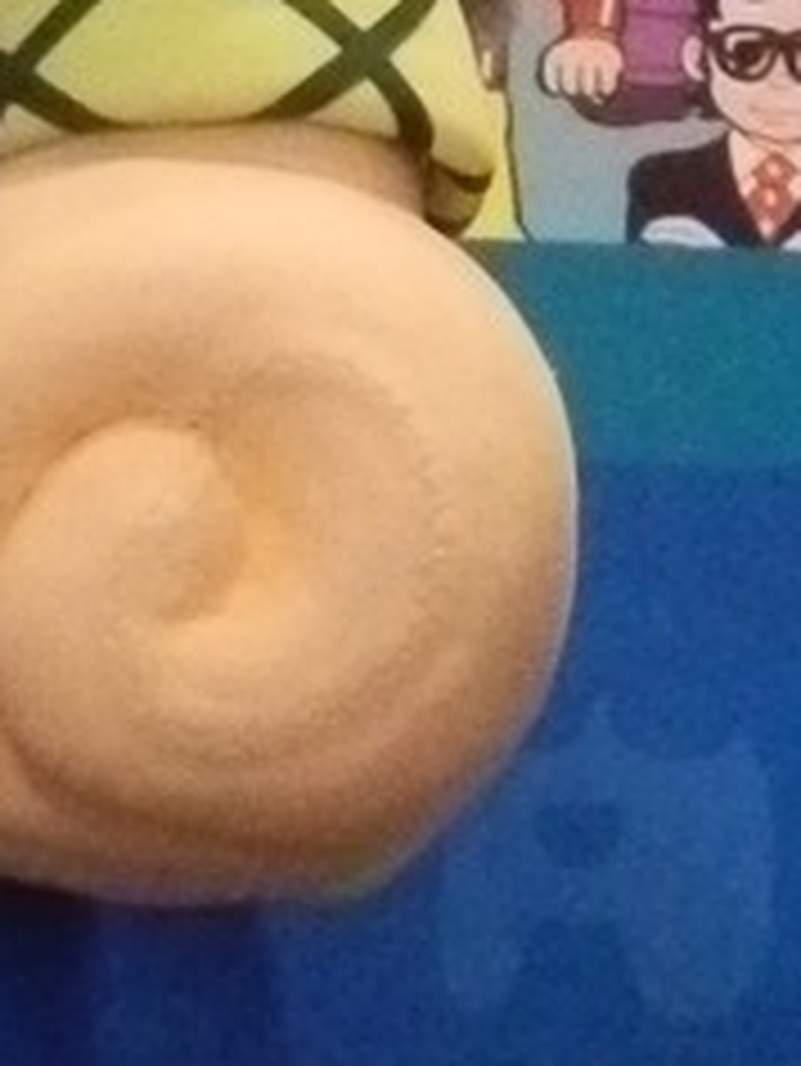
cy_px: -292
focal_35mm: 379
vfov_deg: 5.2
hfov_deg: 3.9
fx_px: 11683
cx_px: -907
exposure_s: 1/80
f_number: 4.2
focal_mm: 10.8
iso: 1600
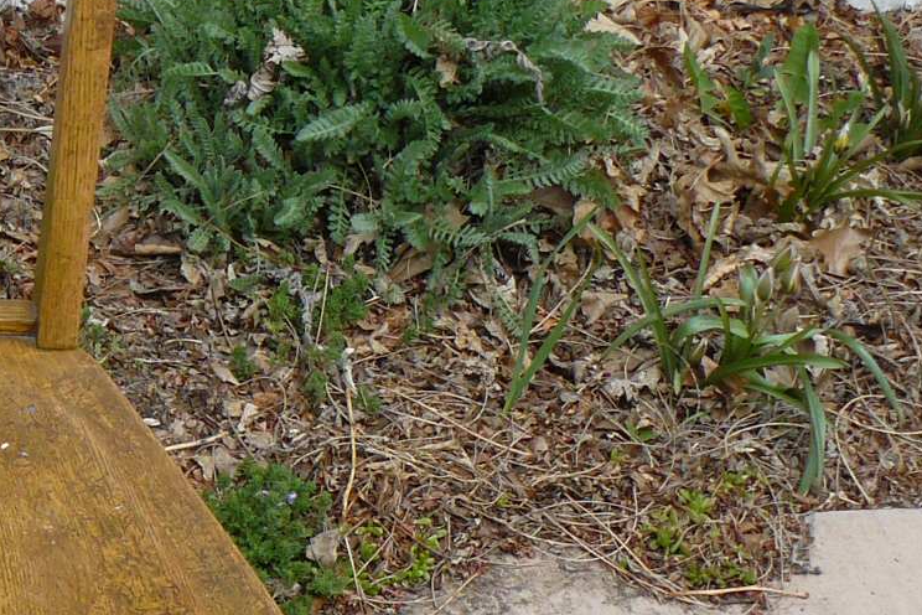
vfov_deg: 13.3
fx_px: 2638
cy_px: 438
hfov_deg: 18.3
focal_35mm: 103
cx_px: -321
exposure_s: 1/200
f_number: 4.5
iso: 100
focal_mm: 6
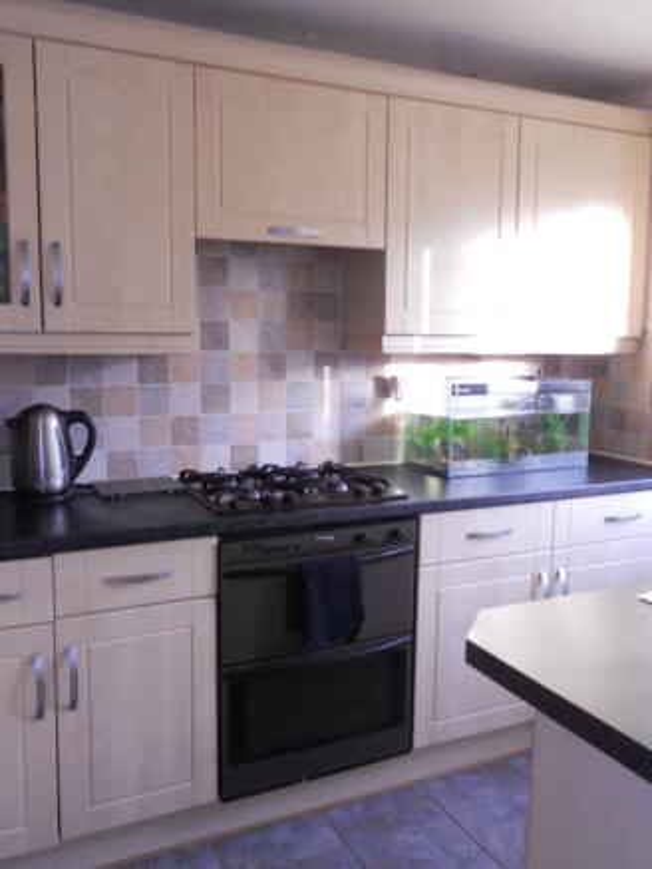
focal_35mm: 32
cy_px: 434
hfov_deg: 44.2
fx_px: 803
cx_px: 326
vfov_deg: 56.8
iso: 160
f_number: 3.5
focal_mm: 5.8
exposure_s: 1/30
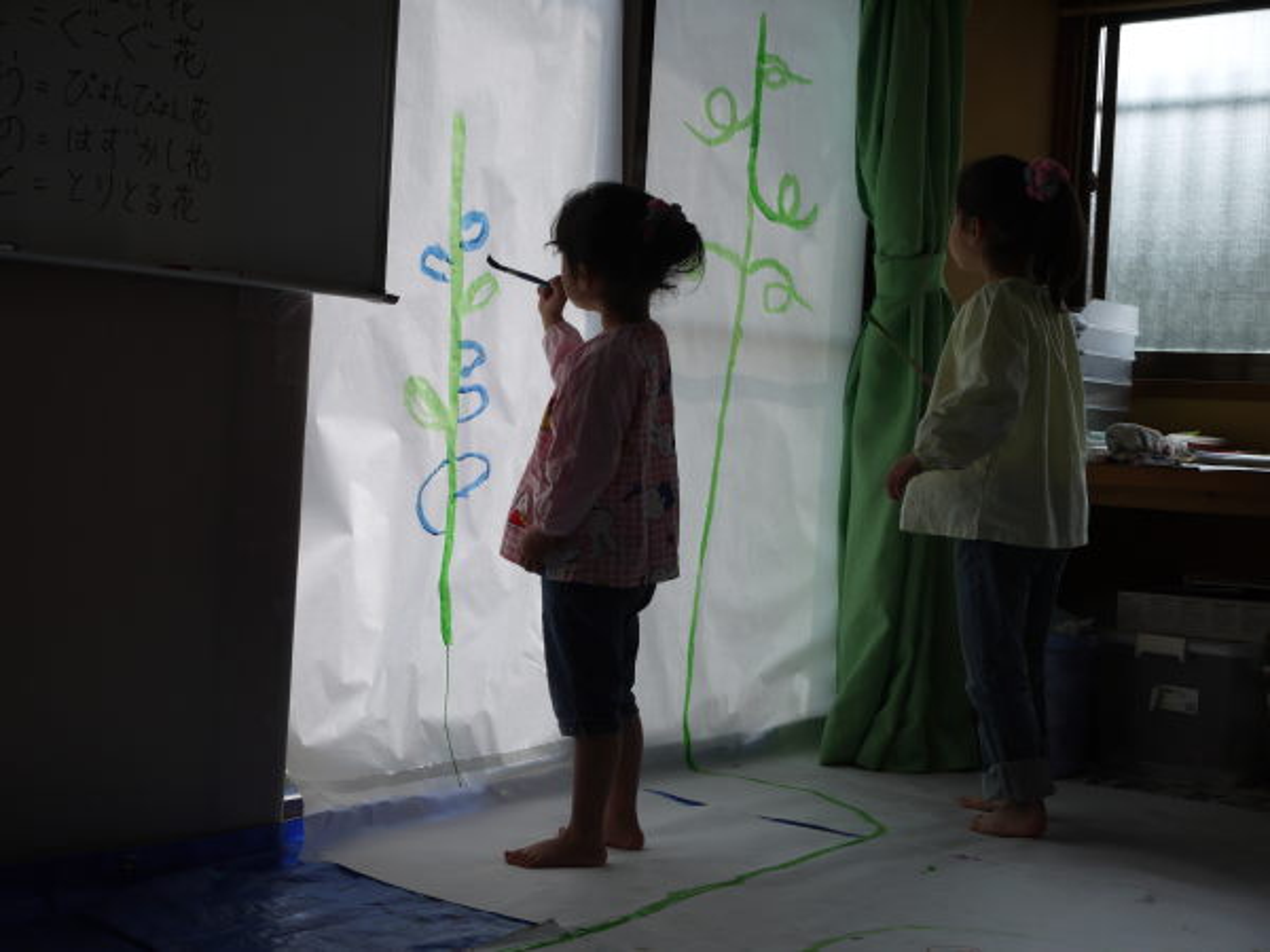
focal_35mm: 52
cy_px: 476
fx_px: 1908
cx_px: 635
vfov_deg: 28.0
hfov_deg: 36.8
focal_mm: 26
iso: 100
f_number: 6.3
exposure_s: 1/200
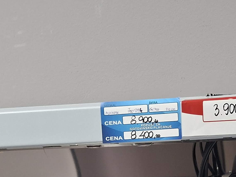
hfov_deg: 23.2
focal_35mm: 81
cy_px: 292
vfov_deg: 16.1
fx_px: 552
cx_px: 232
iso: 320
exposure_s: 1/50
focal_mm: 5.54
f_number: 1.8
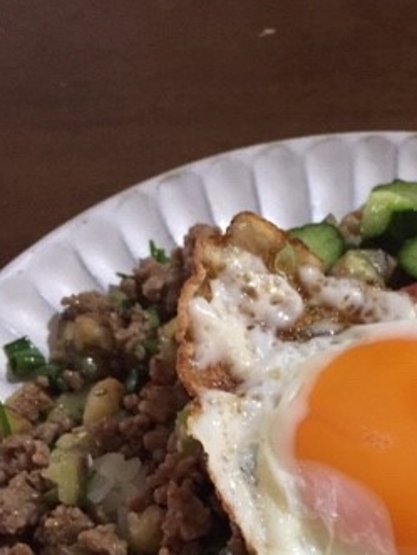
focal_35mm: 56
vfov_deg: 32.7
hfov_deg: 25.5
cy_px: 495
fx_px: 898
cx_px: 360
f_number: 2.2
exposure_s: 1/24
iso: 250
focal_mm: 4.15
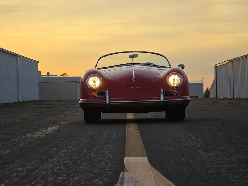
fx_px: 824
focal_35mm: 115
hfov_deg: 17.1
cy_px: 93
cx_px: 124
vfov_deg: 12.9
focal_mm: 18.6
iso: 64
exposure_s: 1/1429
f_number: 3.4
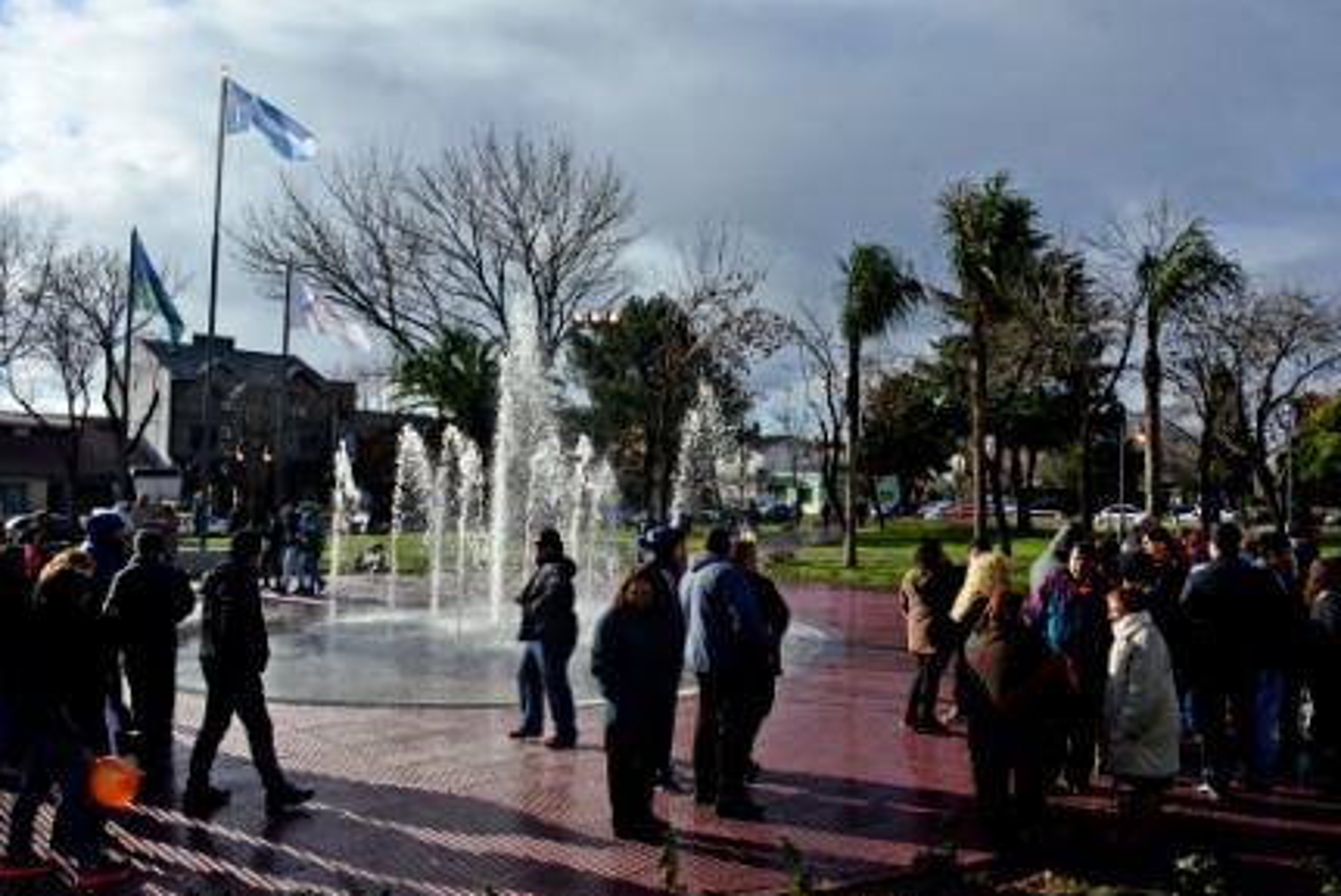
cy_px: 459
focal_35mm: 28
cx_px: 694
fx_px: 1044
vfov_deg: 46.5
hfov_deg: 65.4
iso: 1250
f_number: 7.1
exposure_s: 1/6400
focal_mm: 18
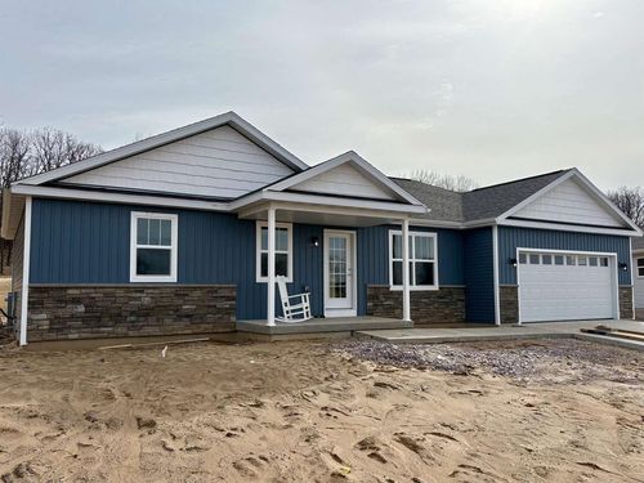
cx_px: 322
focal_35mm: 26
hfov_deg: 67.3
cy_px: 242
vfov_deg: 53.1
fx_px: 484
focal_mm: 5.96
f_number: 1.6
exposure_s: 1/8850
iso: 50
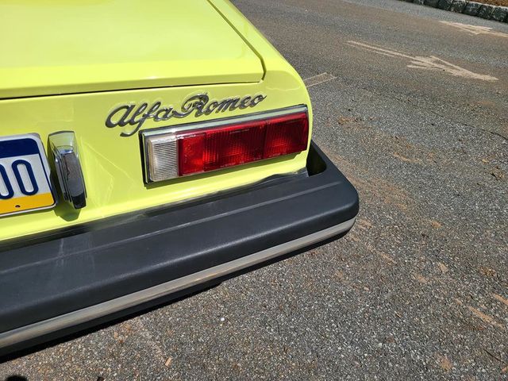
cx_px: 254
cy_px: 190
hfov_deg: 67.3
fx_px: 382
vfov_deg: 53.1
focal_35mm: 26
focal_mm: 5.4
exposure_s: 1/4198
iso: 40
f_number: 1.8
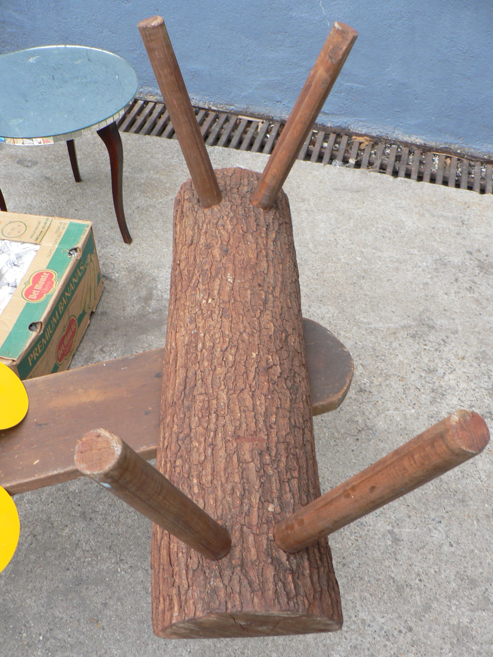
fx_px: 684
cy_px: 328
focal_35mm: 36
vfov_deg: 51.4
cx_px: 246
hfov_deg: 39.7
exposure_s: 1/50
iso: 80
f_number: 2.8
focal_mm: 6
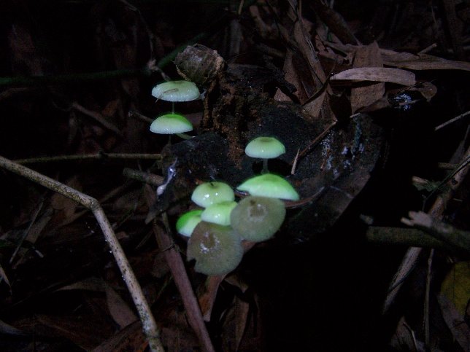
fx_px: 516
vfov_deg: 37.7
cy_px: 176
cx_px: 235
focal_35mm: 38
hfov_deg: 49.0
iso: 200
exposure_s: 8
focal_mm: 6.3
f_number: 2.8
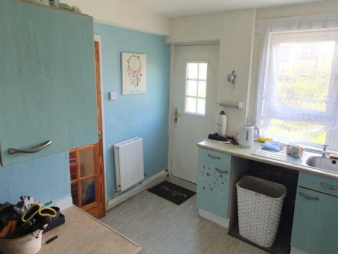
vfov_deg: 58.7
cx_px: 184
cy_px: 112
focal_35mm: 23
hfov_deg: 73.8
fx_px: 225
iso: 64
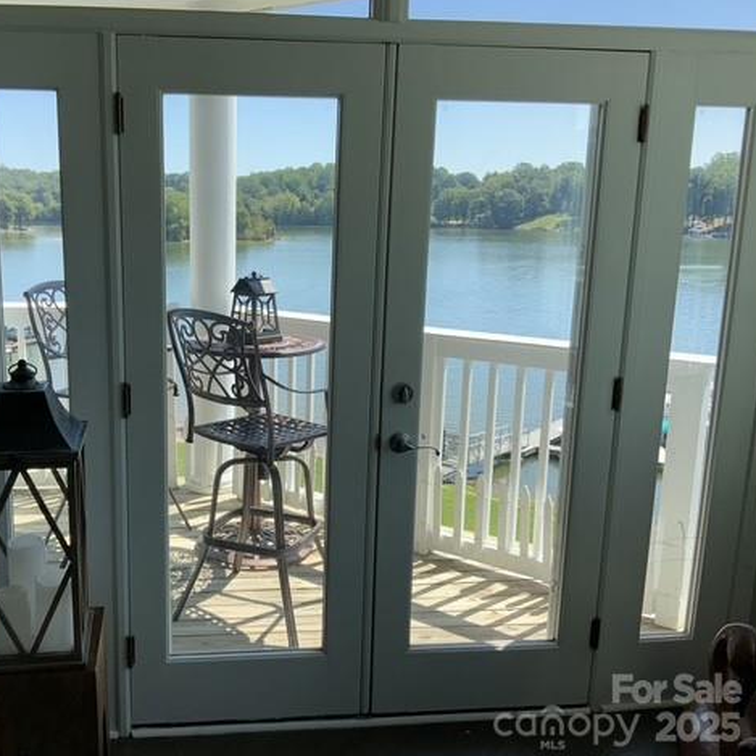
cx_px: 263
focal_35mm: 35
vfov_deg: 47.2
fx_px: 865
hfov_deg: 46.6
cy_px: 382
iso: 16
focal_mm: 3
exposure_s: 1/650
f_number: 1.8
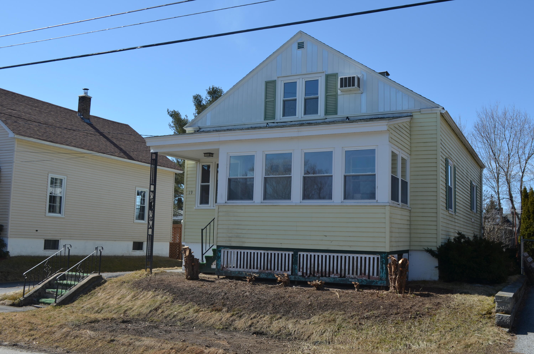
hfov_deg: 53.2
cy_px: 177
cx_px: 267
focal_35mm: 36
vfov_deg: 36.7
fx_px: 533
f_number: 8
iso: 140
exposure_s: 1/250
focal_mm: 24
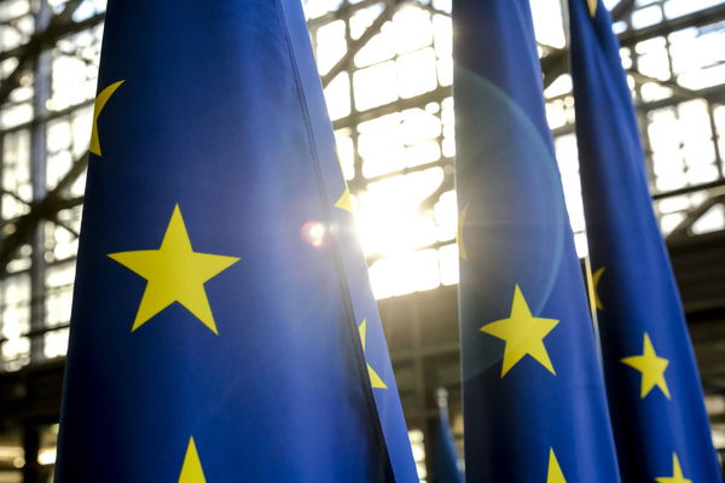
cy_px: 242
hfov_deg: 35.6
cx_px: 362
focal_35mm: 56
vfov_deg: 24.2
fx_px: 1128
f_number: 4.5
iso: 3200
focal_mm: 37.6
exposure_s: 1/400
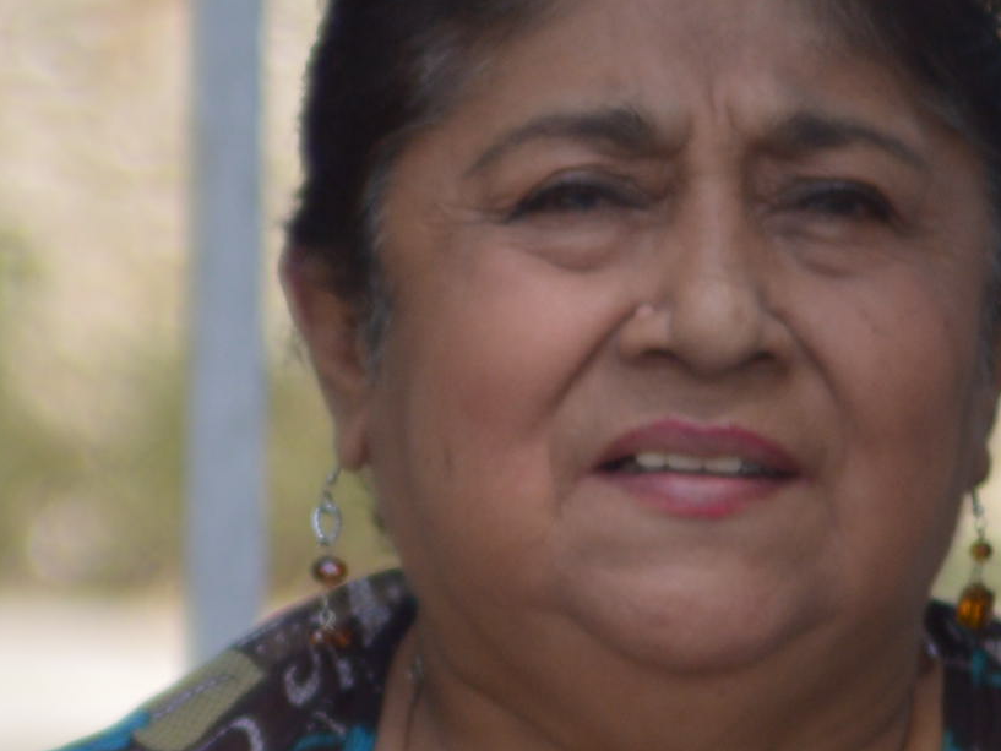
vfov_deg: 3.7
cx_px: -929
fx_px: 11511
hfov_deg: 4.9
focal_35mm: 398
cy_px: 649
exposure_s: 1/4000
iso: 100
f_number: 2
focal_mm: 50
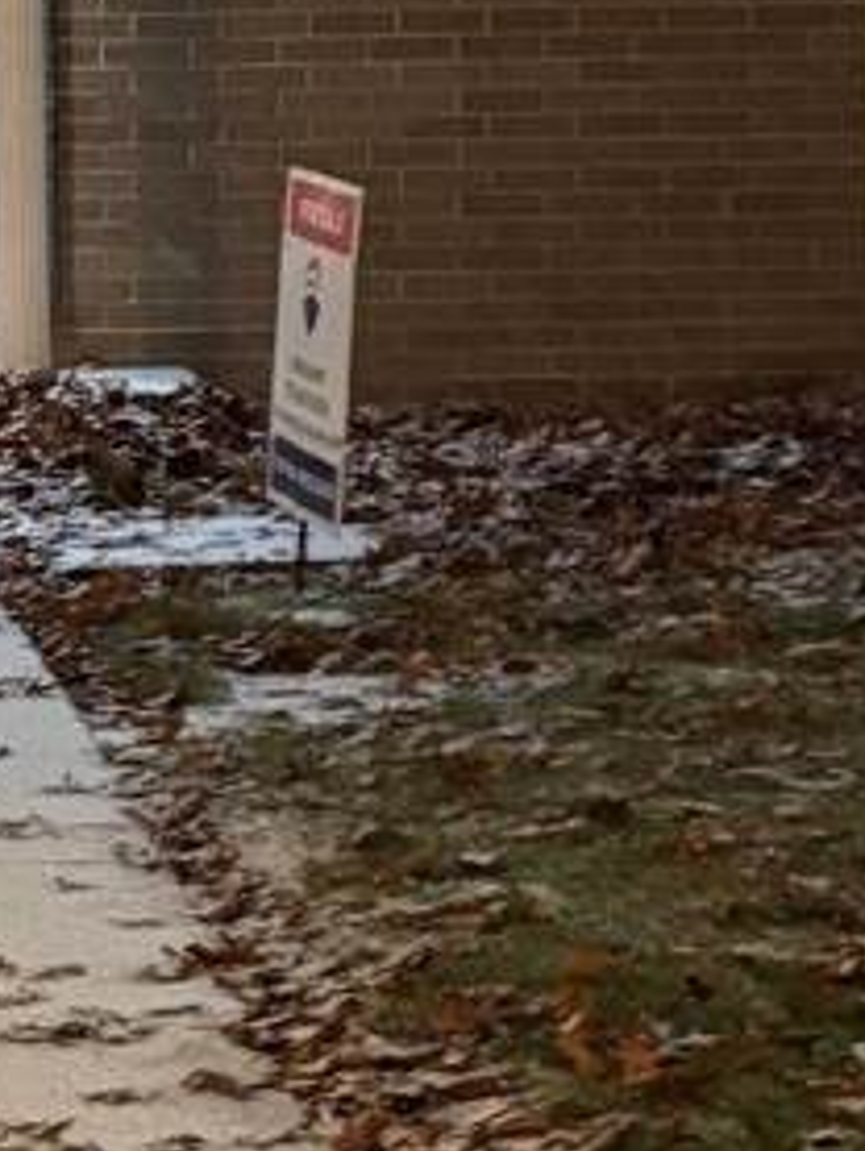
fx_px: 4794
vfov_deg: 13.5
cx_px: -424
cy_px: 37
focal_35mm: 144
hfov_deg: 10.0
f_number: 1.6
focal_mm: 5.96
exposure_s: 1/30
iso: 800
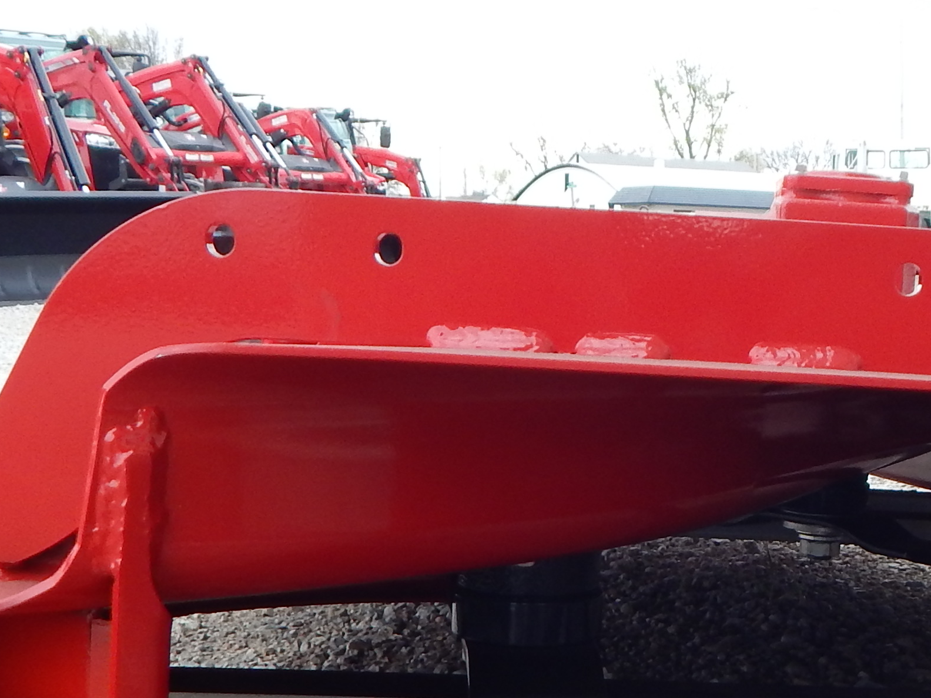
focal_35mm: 64
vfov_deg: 22.8
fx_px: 1721
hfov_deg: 29.3
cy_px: 470
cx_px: 791
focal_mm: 4
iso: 125
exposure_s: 1/80
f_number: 3
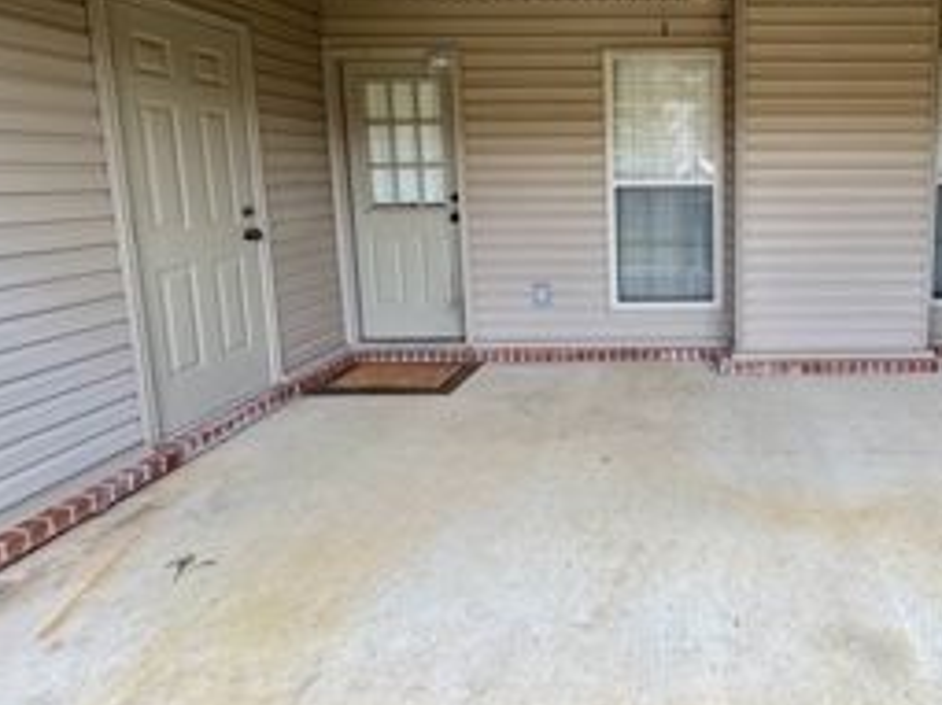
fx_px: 598
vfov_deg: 59.7
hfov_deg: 71.4
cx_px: 702
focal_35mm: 22
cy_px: 236
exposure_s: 1/190
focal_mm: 2.22
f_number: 2.2
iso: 40
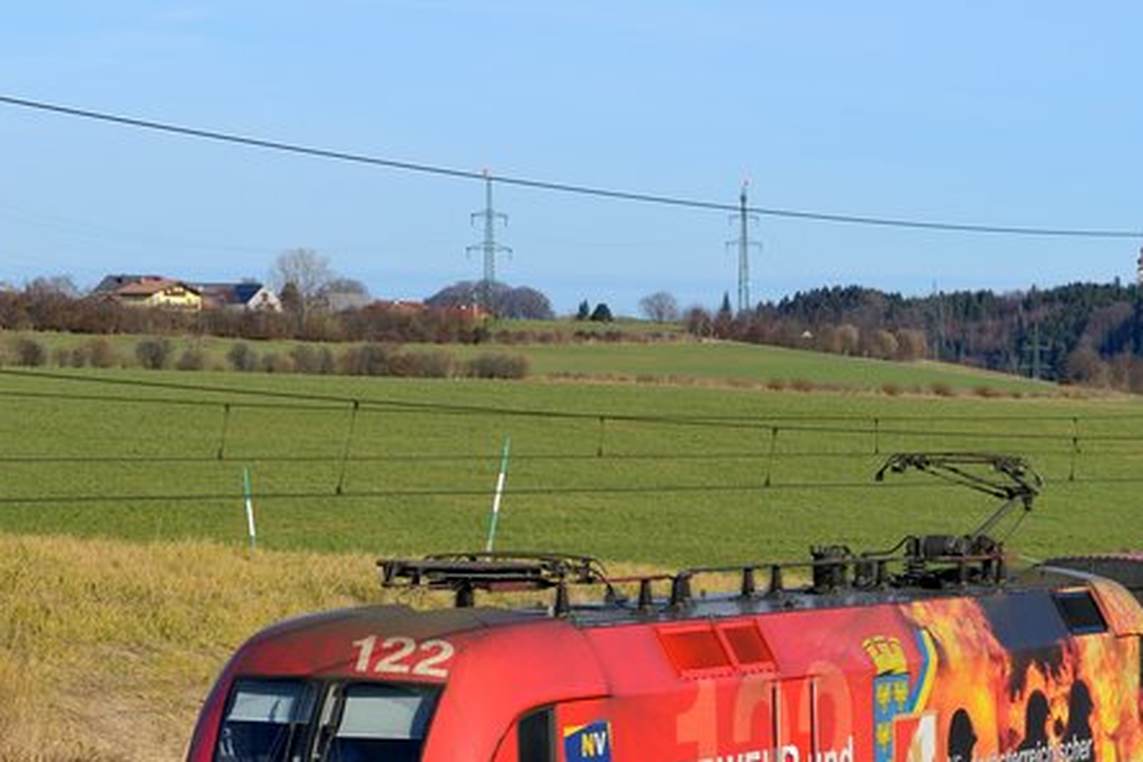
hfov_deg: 14.8
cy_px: 886
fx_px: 4286
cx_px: 1233
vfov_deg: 10.0
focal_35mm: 135
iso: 250
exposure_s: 1/1600
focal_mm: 50
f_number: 5.6
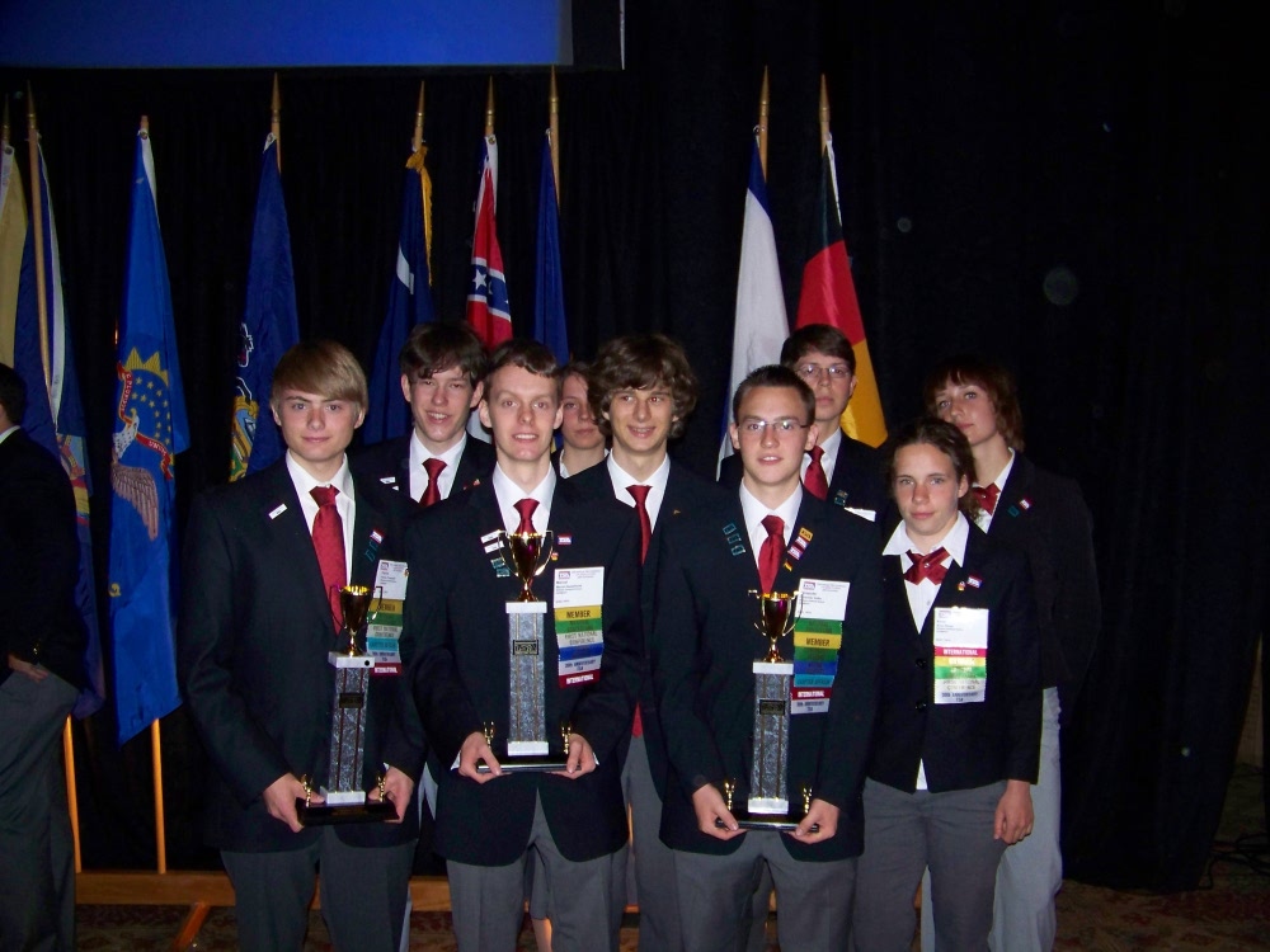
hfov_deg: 51.4
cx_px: 635
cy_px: 476
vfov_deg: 39.7
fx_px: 1321
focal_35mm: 36
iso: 200
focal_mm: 5.85
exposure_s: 1/30
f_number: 2.8
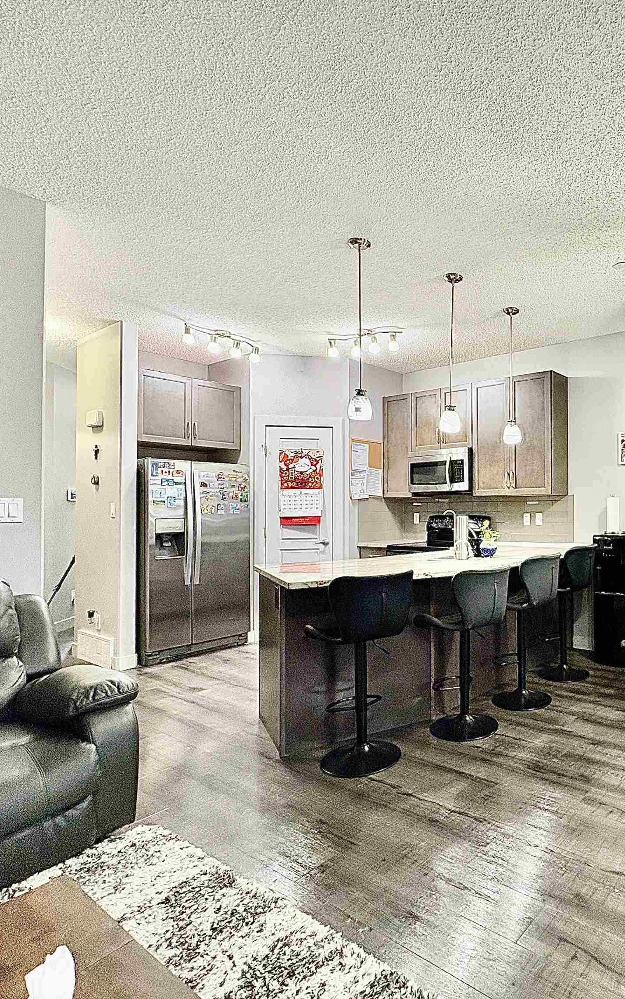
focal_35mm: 20
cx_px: 515
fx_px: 545
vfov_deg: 85.1
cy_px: 498
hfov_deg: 54.8
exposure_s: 1/60
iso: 250
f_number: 2.2
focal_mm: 2.22
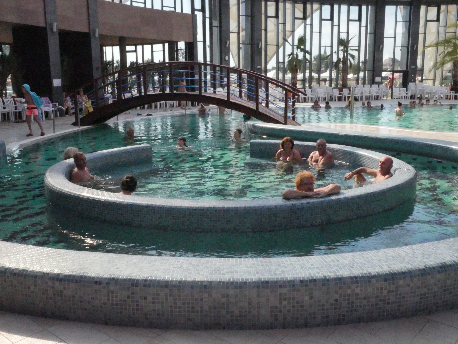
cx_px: 229
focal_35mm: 34
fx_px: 450
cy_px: 172
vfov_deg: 41.8
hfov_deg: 53.9
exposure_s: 1/1600
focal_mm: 17
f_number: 22
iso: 12800
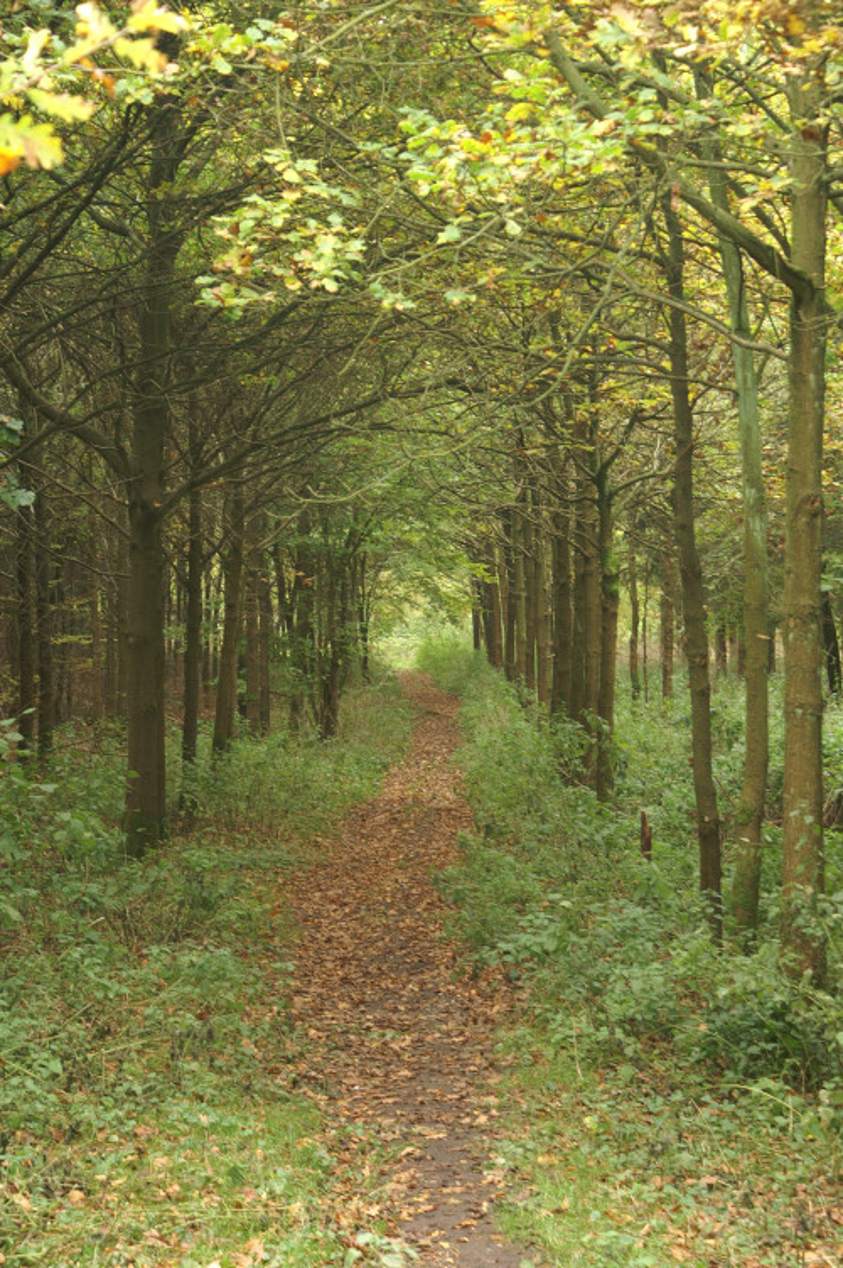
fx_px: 3167
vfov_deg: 22.6
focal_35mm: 90
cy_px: 634
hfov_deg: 15.2
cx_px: 422
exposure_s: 1/6
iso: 100
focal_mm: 60
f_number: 5.6
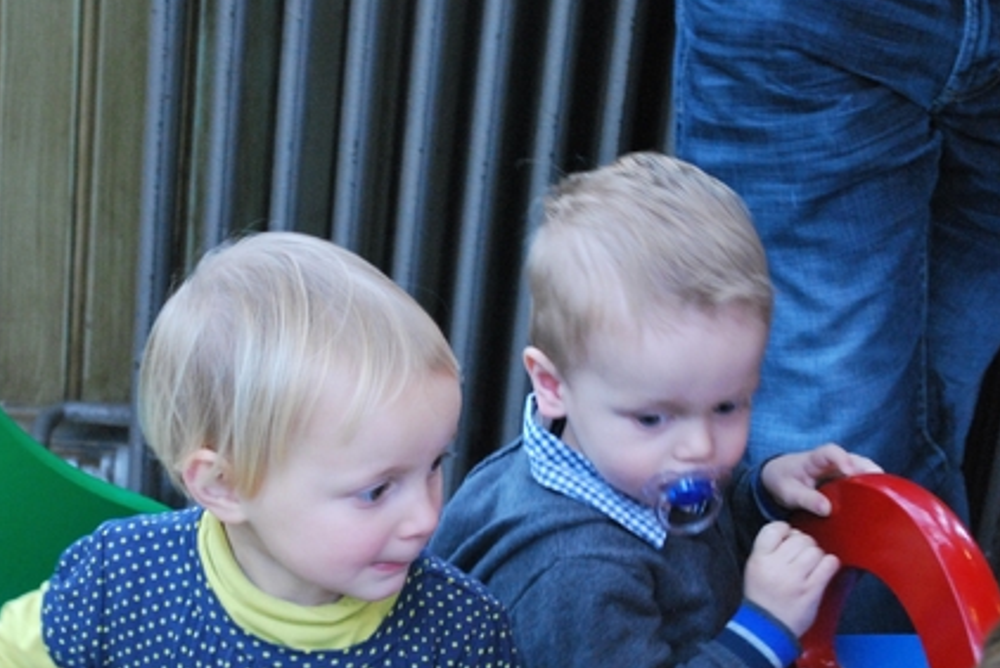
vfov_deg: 14.0
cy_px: 447
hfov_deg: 20.8
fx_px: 2724
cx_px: 382
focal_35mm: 98
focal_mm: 46
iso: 1600
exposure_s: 1/30
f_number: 5.3
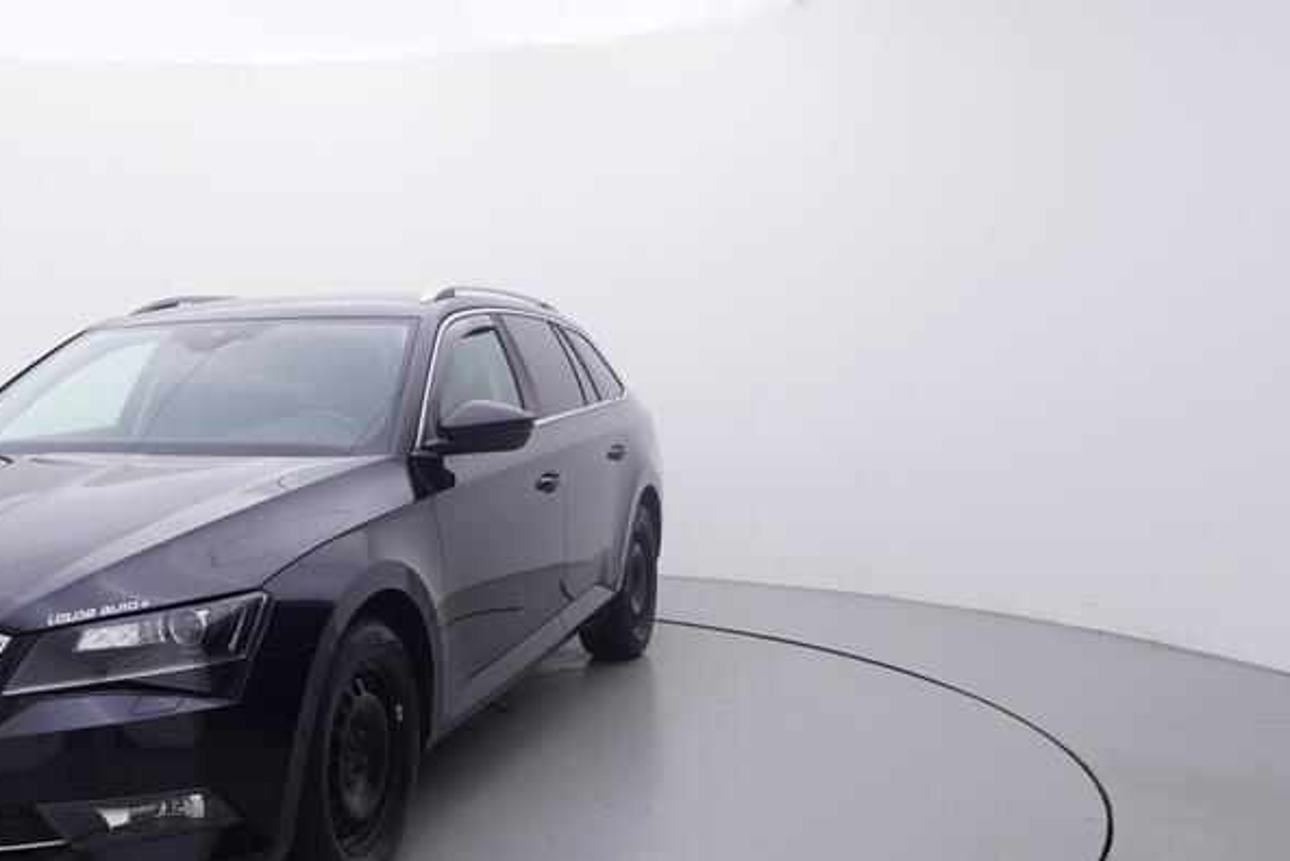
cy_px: 535
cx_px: 263
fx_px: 1393
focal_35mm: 39
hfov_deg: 47.1
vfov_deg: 34.2
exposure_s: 1/80
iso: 200
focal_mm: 15
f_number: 5
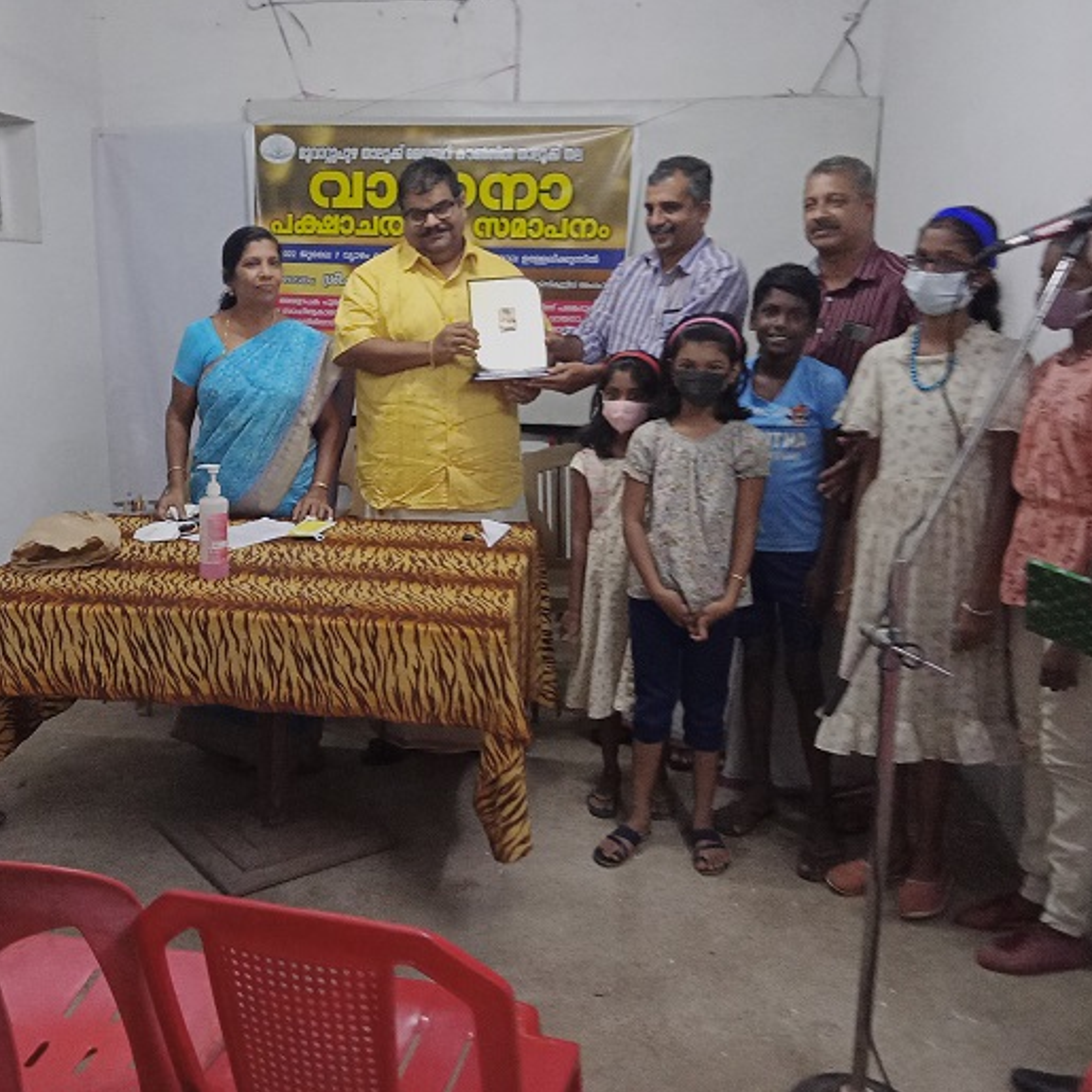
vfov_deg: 46.0
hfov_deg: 45.8
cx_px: 439
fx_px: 1285
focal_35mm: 36
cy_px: 503
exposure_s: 1/33.3
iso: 914
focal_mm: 3.65
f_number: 2.2
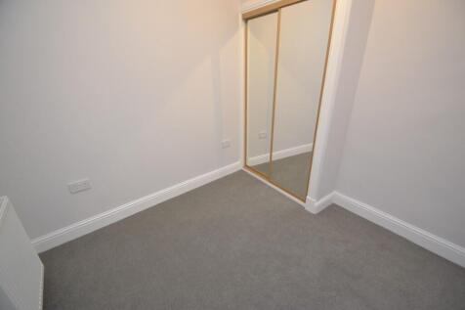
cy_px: 155
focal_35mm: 15
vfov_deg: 77.3
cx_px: 232
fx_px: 194
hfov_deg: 100.4
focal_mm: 10
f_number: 3.5
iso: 1600
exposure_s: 1/60
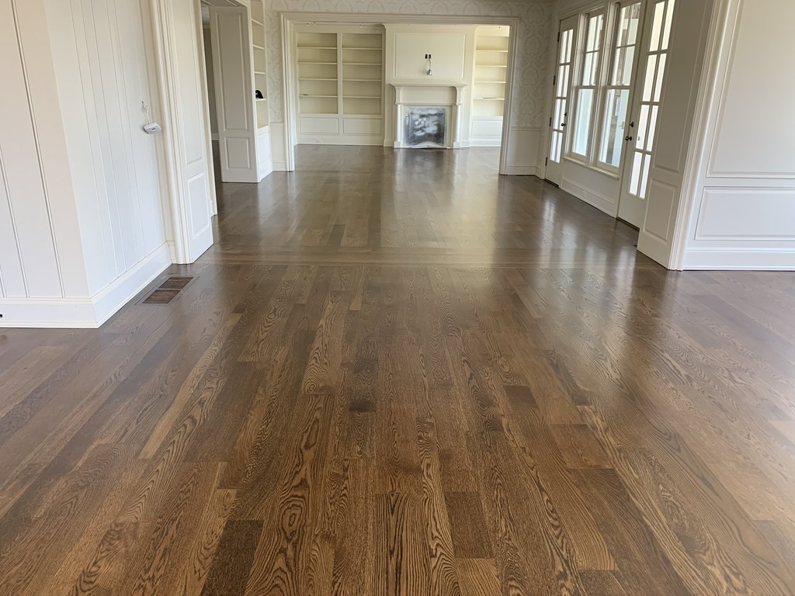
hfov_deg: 67.3
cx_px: 398
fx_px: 597
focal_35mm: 26
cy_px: 298
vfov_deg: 53.1
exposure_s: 1/121
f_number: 1.8
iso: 100
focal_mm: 4.25
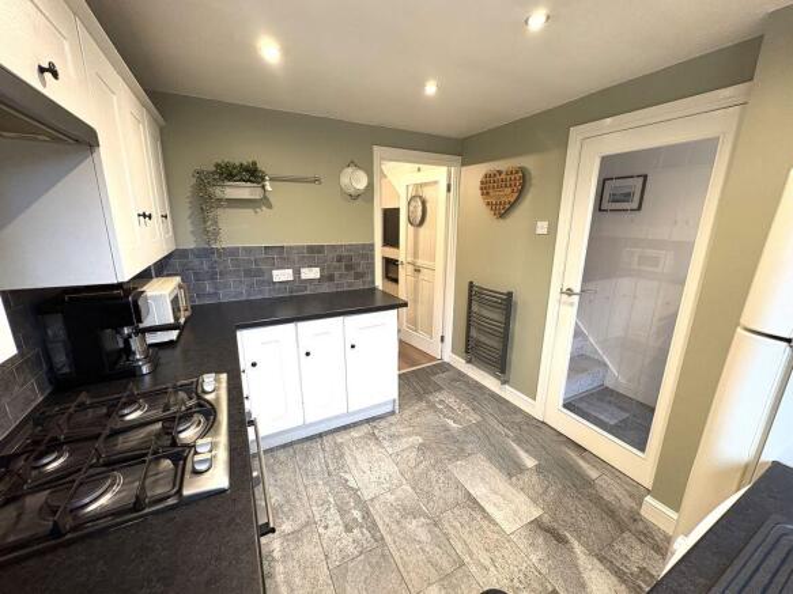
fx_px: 321
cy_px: 297
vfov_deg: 85.7
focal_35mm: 14
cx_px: 396
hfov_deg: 102.1
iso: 160
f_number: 2.2
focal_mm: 2.22
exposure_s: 1/50
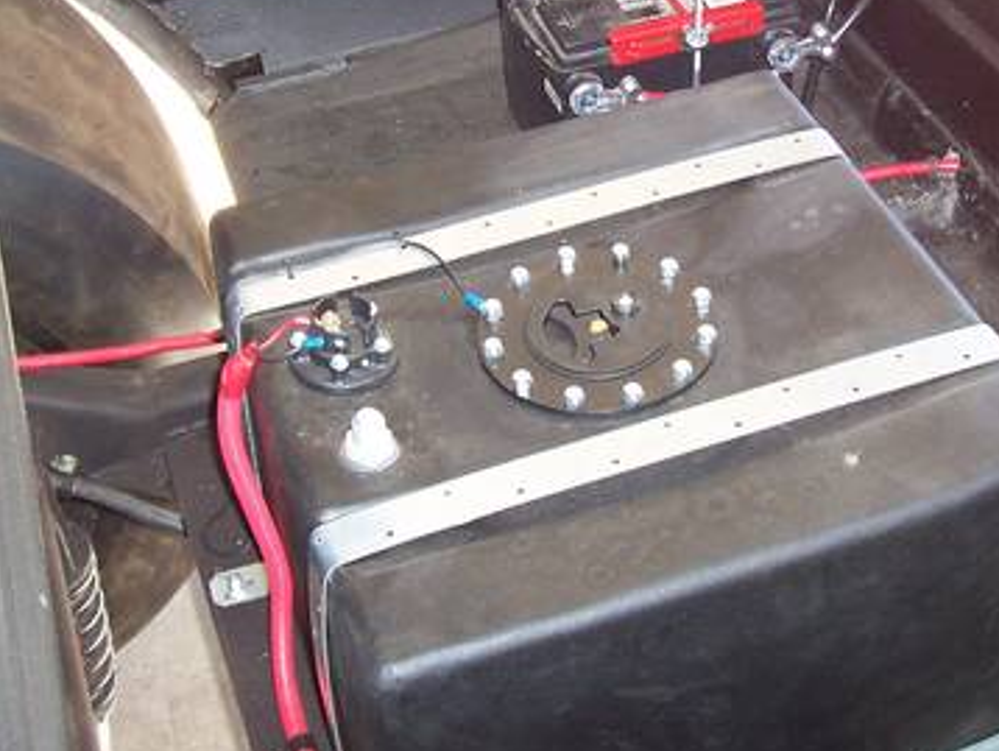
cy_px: 235
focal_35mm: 62
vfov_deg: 23.5
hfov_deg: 31.0
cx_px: 653
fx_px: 1790
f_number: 2.8
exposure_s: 1/60
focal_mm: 5.6
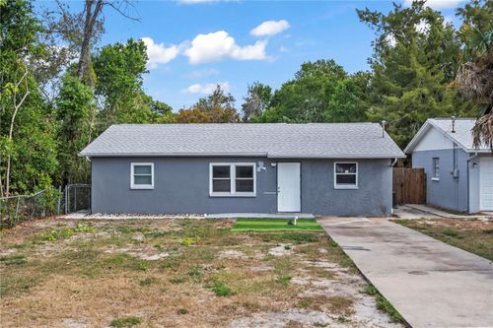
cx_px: 246
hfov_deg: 54.5
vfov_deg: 37.8
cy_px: 164
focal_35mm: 35
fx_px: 479
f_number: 9
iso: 250
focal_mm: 35
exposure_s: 1/320
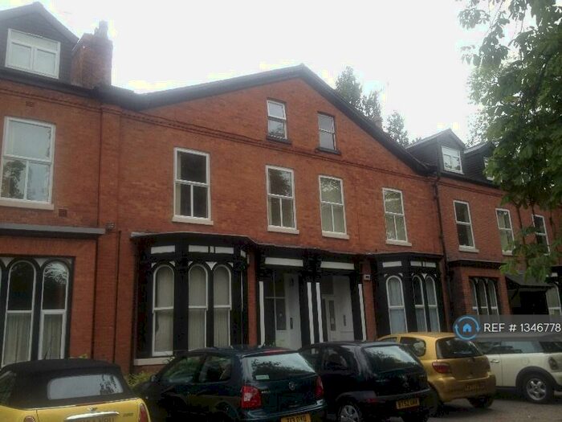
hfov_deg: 52.6
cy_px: 211
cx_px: 281
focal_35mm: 35
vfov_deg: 40.7
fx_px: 568
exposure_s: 1/232
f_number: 2.4
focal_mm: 4.28
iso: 50
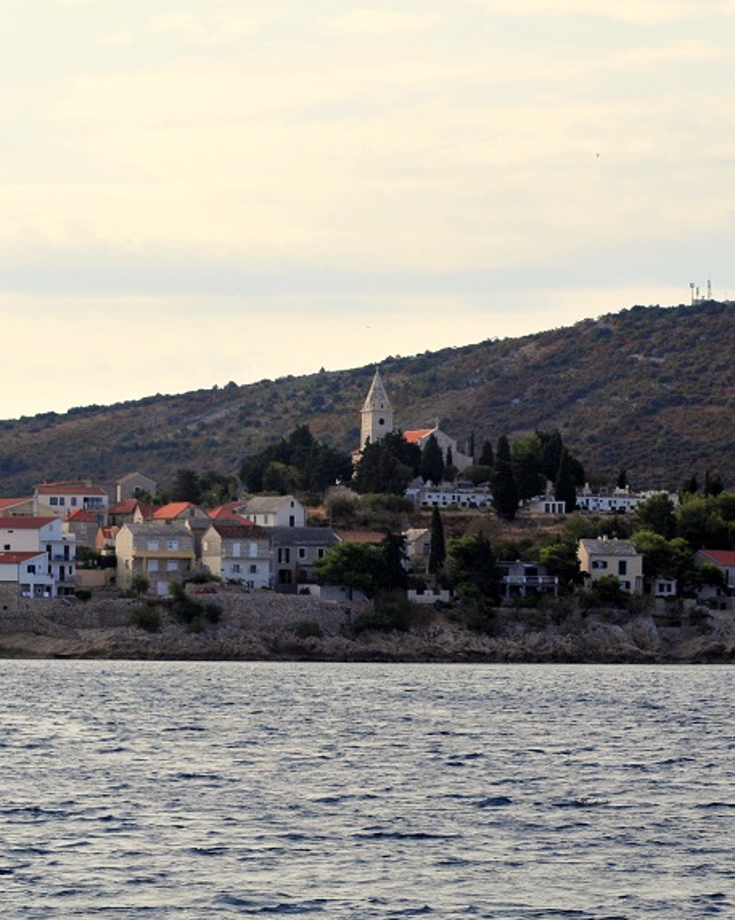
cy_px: 419
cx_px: 507
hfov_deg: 9.0
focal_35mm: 172
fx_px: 4681
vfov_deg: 11.2
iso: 320
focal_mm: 70
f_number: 6.3
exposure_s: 1/1250
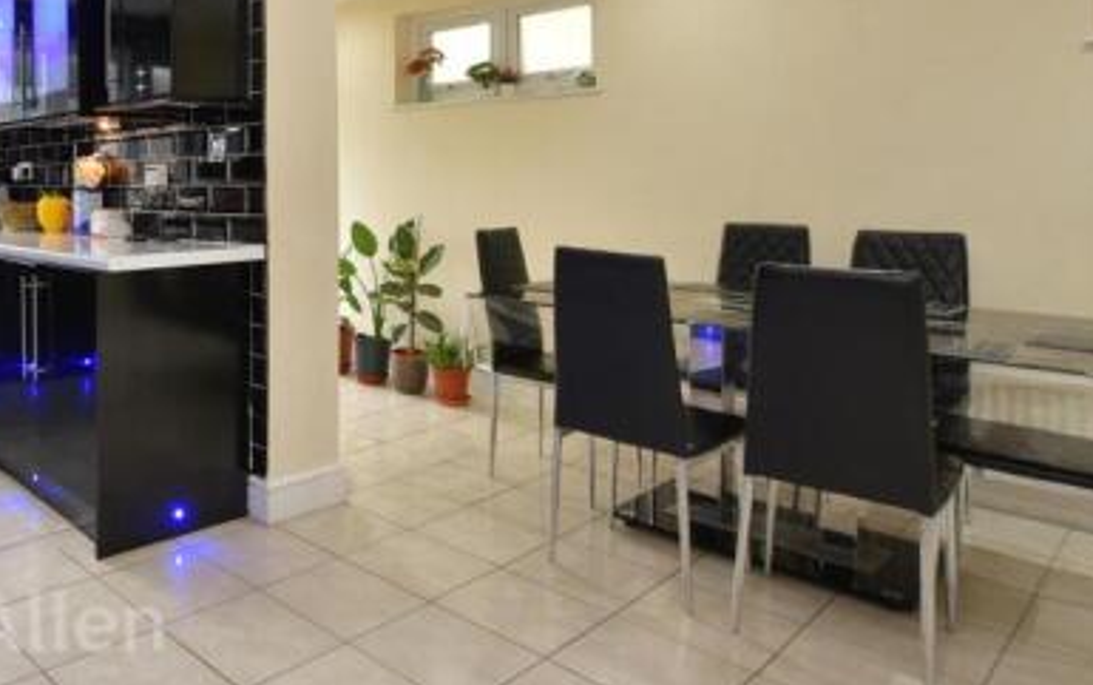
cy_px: 198
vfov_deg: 46.4
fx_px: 775
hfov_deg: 62.5
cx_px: 175
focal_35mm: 26
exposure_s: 1/4
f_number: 8
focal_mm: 10
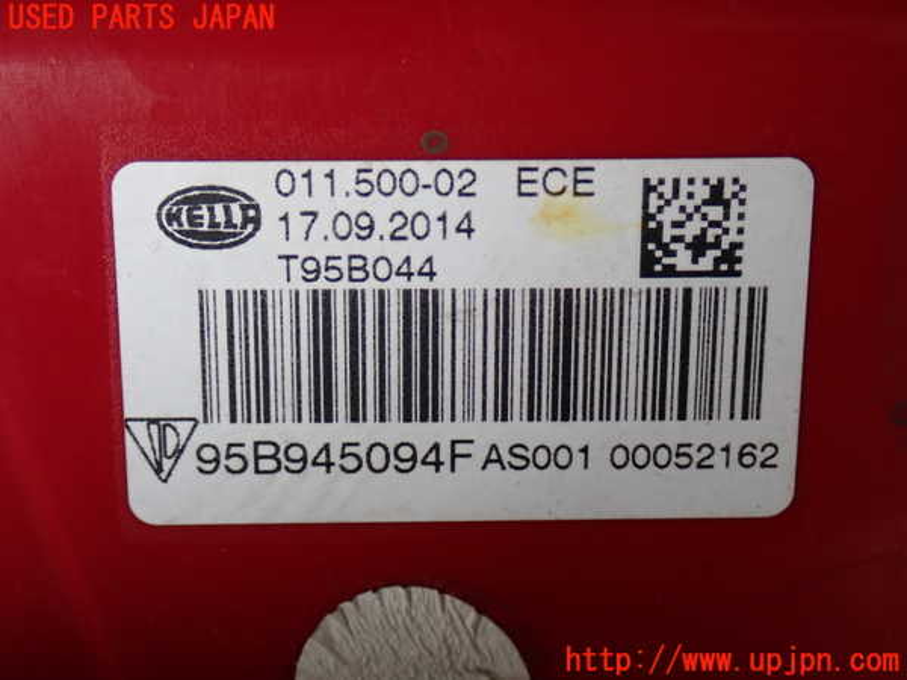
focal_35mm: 62
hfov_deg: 31.2
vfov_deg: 23.7
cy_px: 340
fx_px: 1625
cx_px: 454
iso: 250
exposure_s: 1/60
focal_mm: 11.09
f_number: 3.6
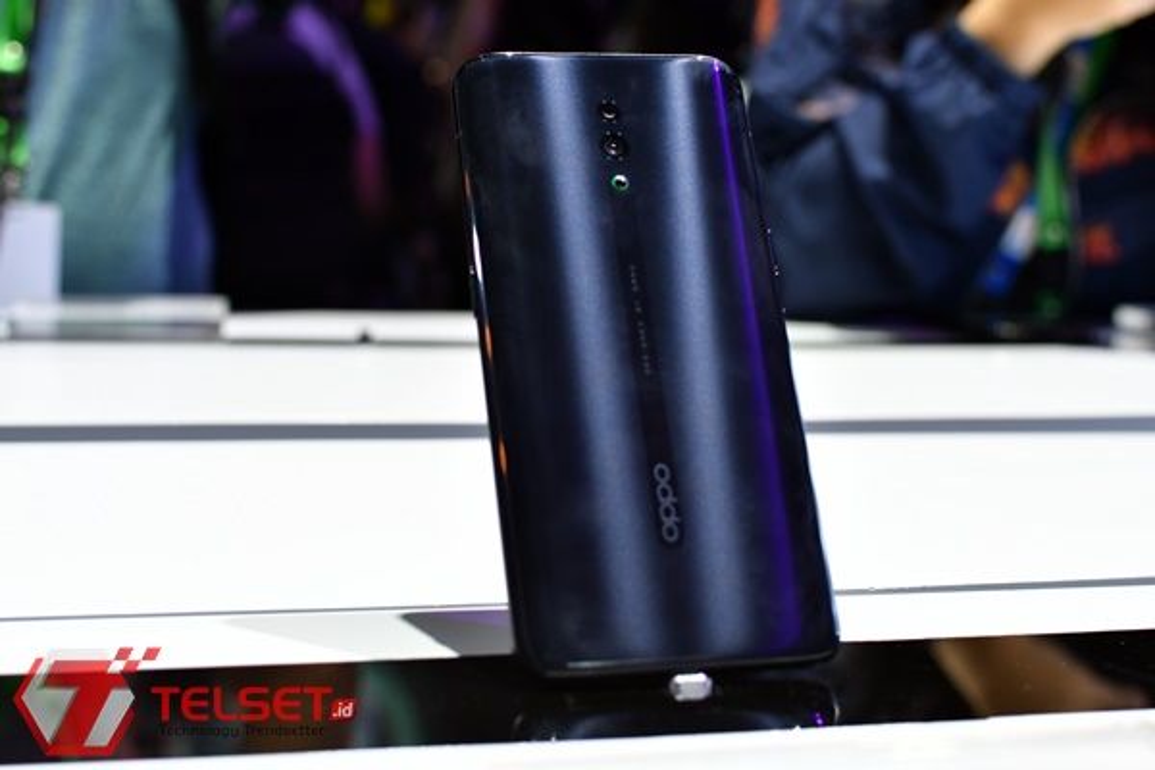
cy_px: 385
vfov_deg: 25.8
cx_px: 578
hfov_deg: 37.9
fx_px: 1684
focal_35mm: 52
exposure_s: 1/100
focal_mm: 35
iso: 250
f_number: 4
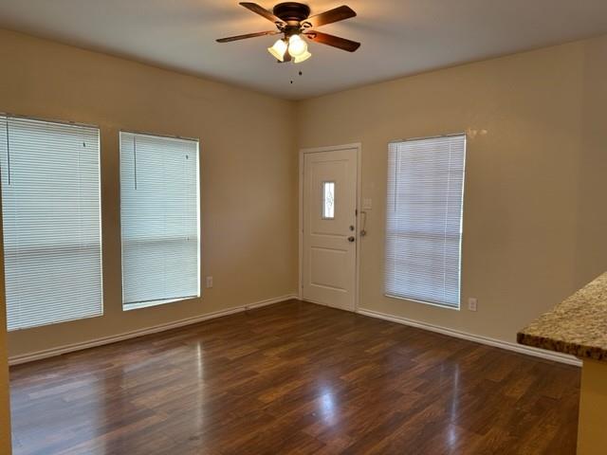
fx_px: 421
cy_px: 228
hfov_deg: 71.6
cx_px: 304
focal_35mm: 24
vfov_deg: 56.8
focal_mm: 6.86
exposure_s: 1/60
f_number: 1.78
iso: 125
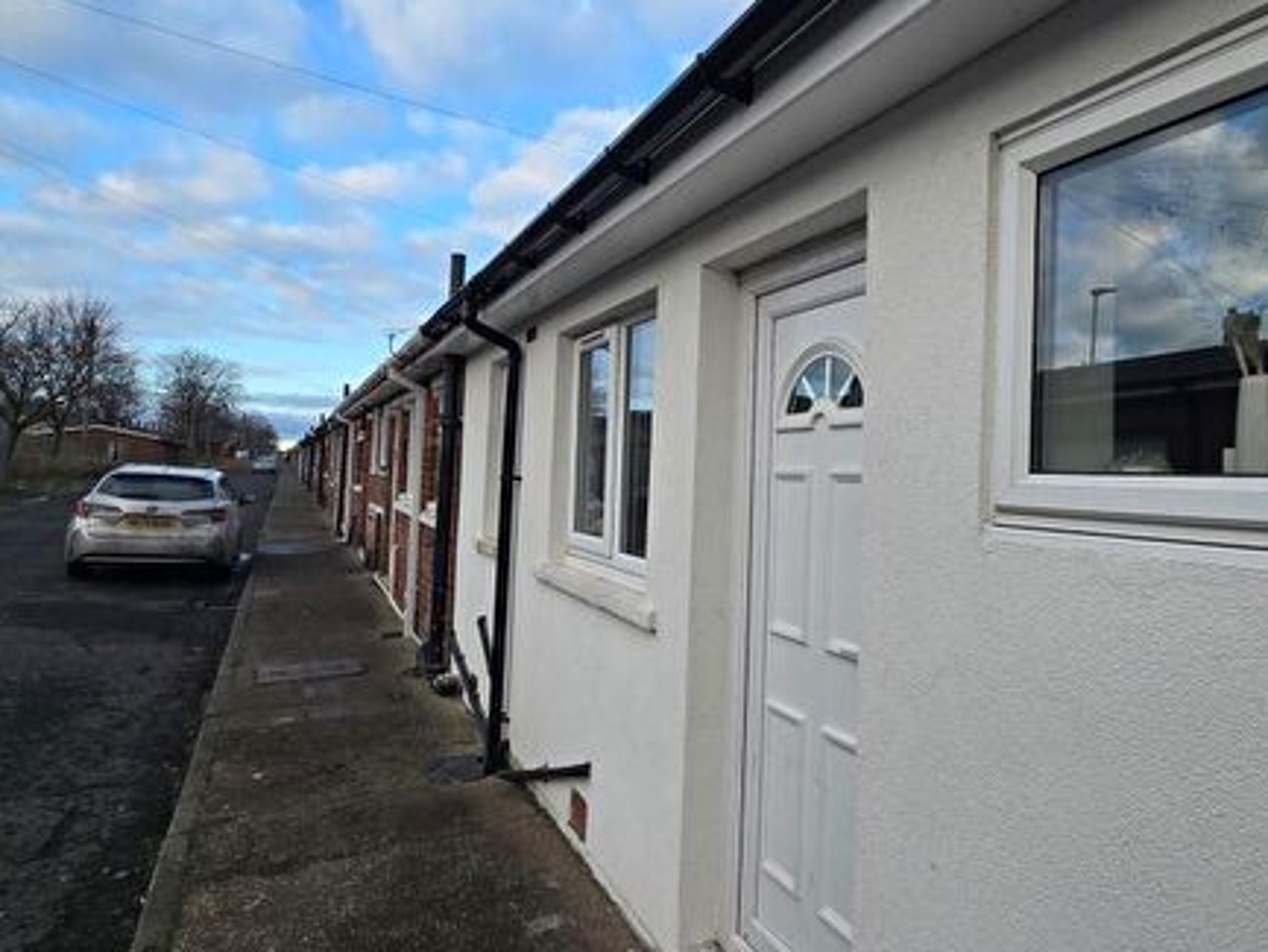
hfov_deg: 78.4
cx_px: 738
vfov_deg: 63.3
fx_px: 769
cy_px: 432
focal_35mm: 21
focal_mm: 2.2
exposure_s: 1/515
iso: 50
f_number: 2.2
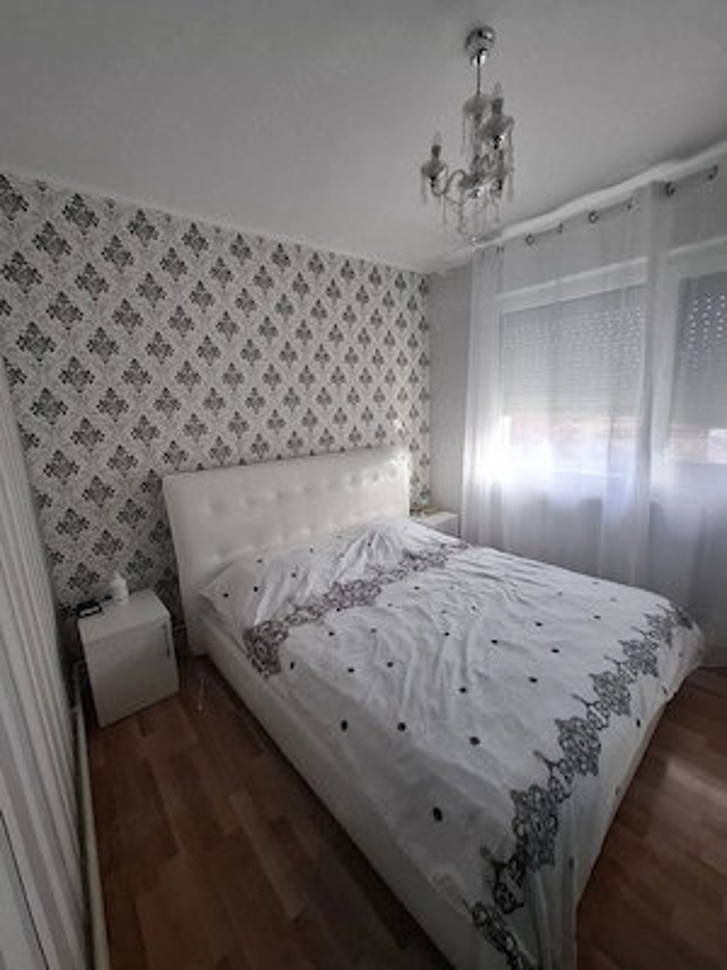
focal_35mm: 13
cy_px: 485
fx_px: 364
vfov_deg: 106.2
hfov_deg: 89.9
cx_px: 364
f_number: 2.2
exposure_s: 1/50
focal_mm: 1.74
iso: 50
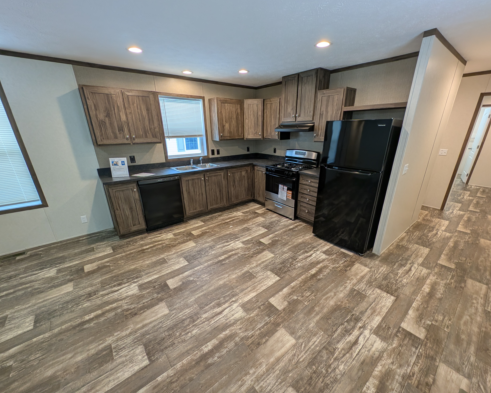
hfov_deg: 104.8
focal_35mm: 13
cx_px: 253
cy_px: 204
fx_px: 189
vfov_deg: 92.2
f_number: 1.95
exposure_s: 1/60
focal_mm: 2.23
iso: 45
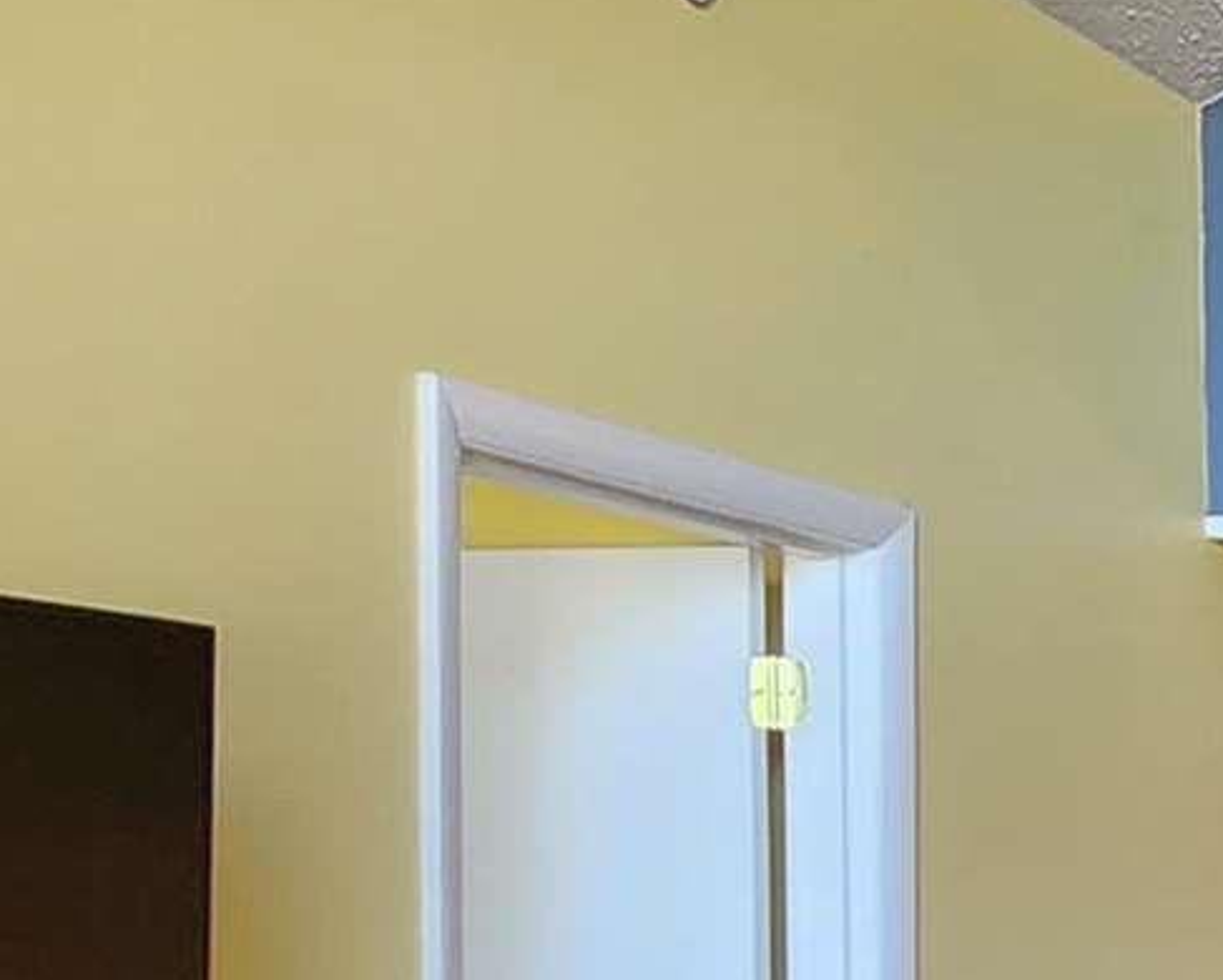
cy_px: 1028
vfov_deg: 18.6
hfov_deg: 16.5
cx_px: 2604
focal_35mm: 80
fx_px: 2897
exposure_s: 1/60
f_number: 2.2
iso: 250
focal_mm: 2.2
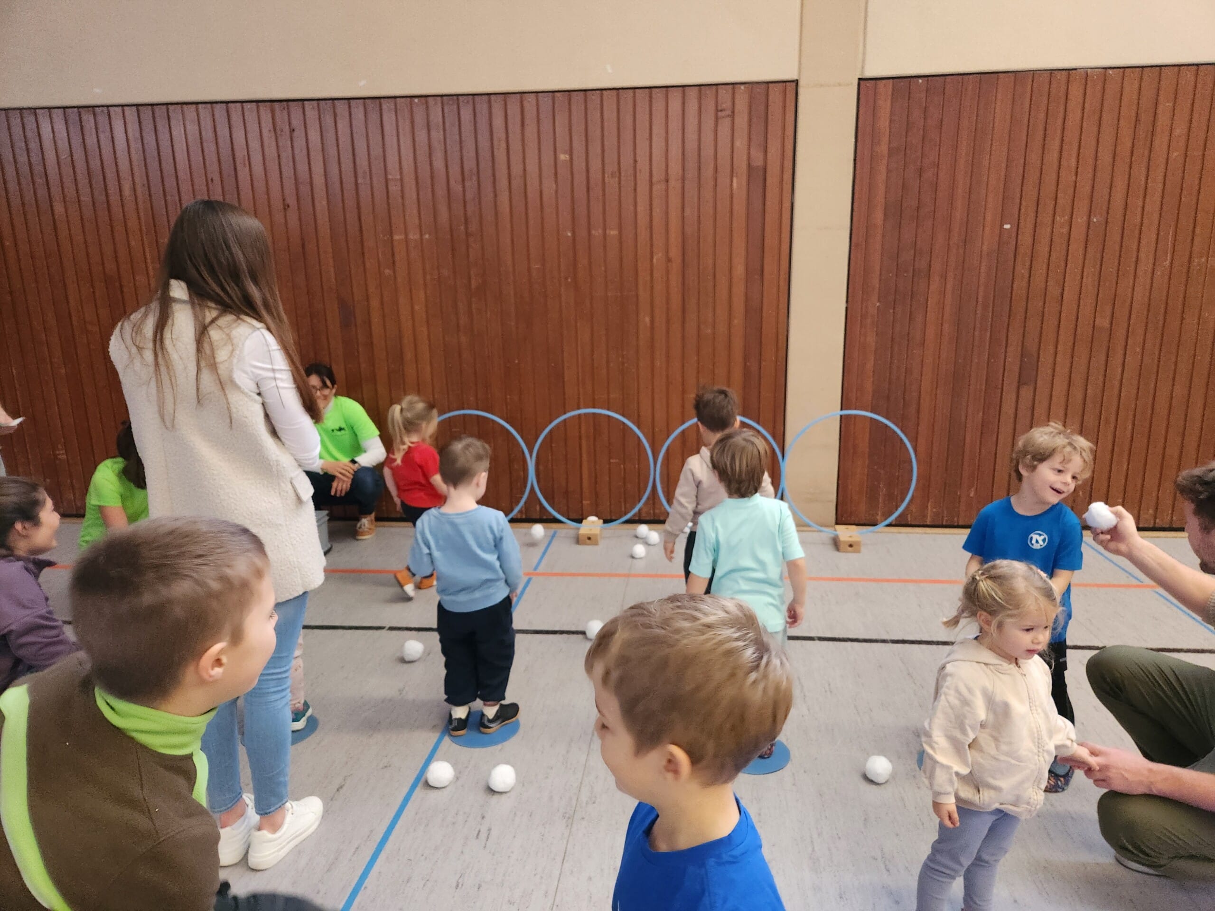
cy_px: 456
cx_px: 608
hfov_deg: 73.9
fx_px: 807
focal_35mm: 23
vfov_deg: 58.9
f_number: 1.8
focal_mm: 5.4
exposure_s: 1/100
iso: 640
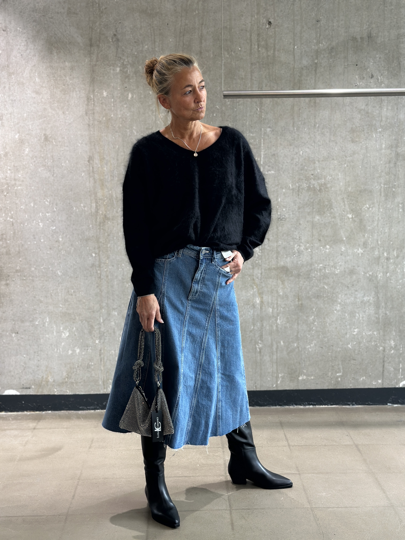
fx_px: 749
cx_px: 202
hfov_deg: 30.3
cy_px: 270
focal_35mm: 48
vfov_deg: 39.7
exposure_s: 1/125
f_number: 1.78
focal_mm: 6.86
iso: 125
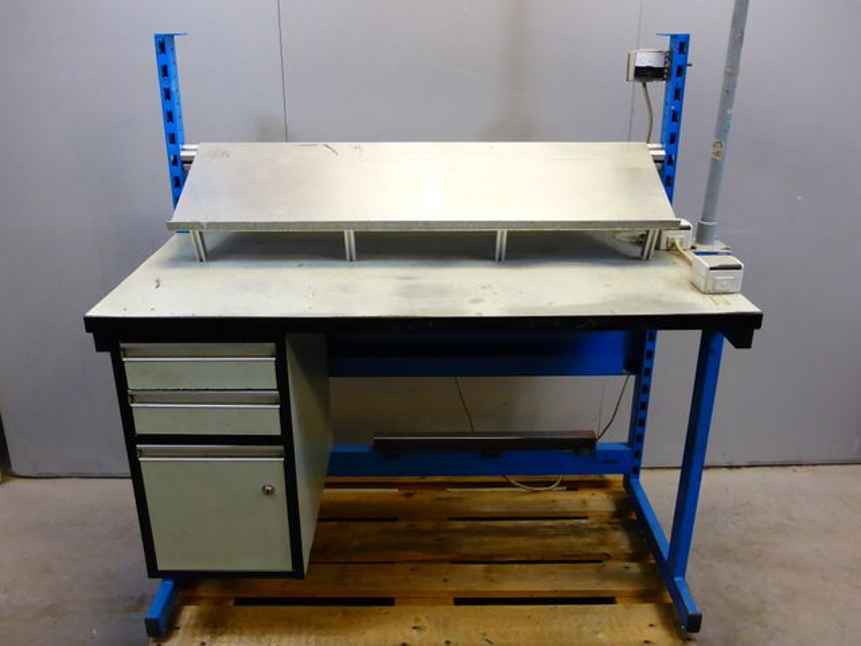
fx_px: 746
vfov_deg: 46.8
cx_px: 430
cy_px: 323
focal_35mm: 30
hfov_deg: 60.0
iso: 400
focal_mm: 5.4
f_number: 3.6
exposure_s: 1/40
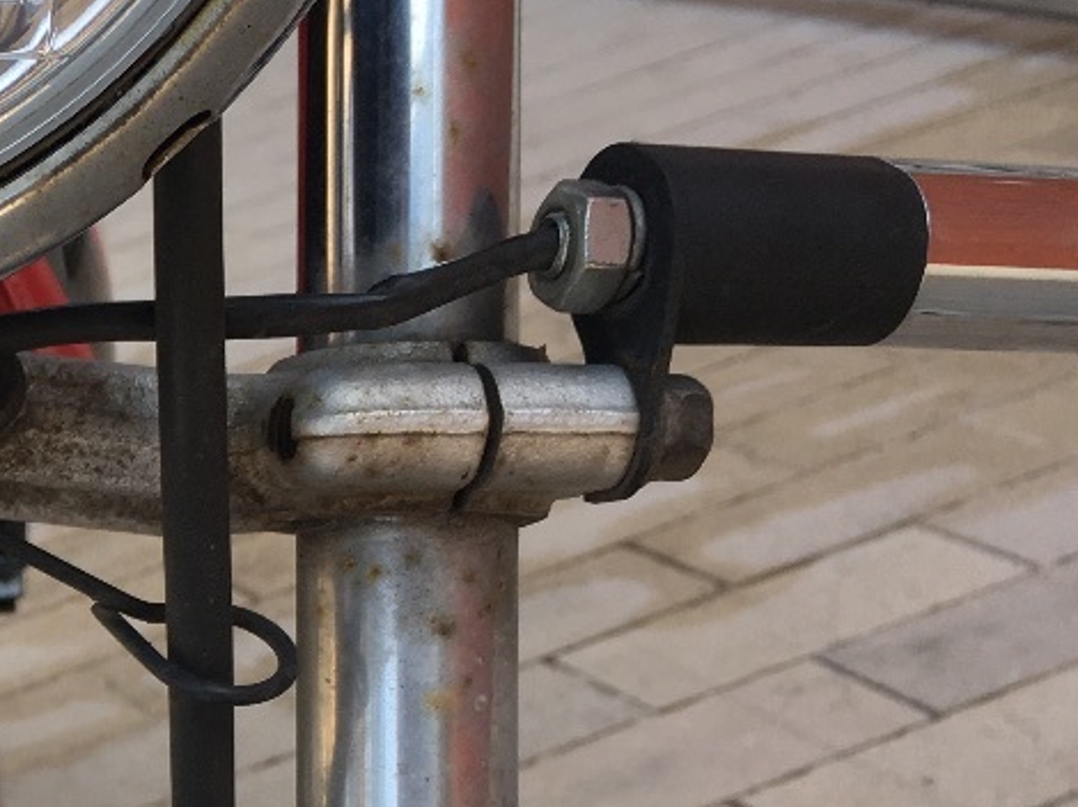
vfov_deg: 18.1
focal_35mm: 79
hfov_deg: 21.9
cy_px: 830
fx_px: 2459
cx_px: -372
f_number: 2.2
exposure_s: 1/217
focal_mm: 4.15
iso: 25
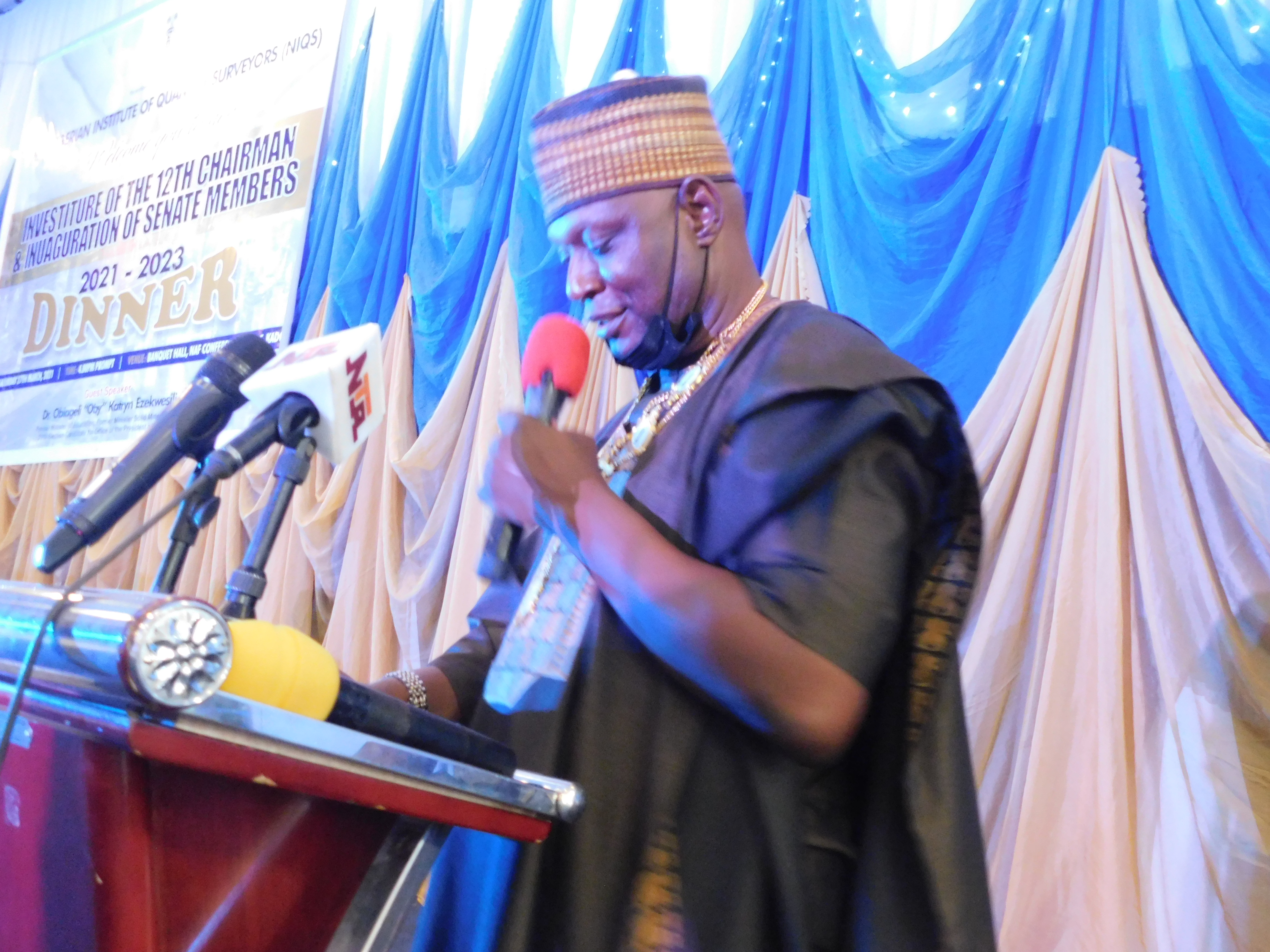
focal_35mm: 30
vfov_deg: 46.8
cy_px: 476
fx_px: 1101
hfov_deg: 60.0
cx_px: 635
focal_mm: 5.3
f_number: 3.2
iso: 720
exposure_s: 1/8
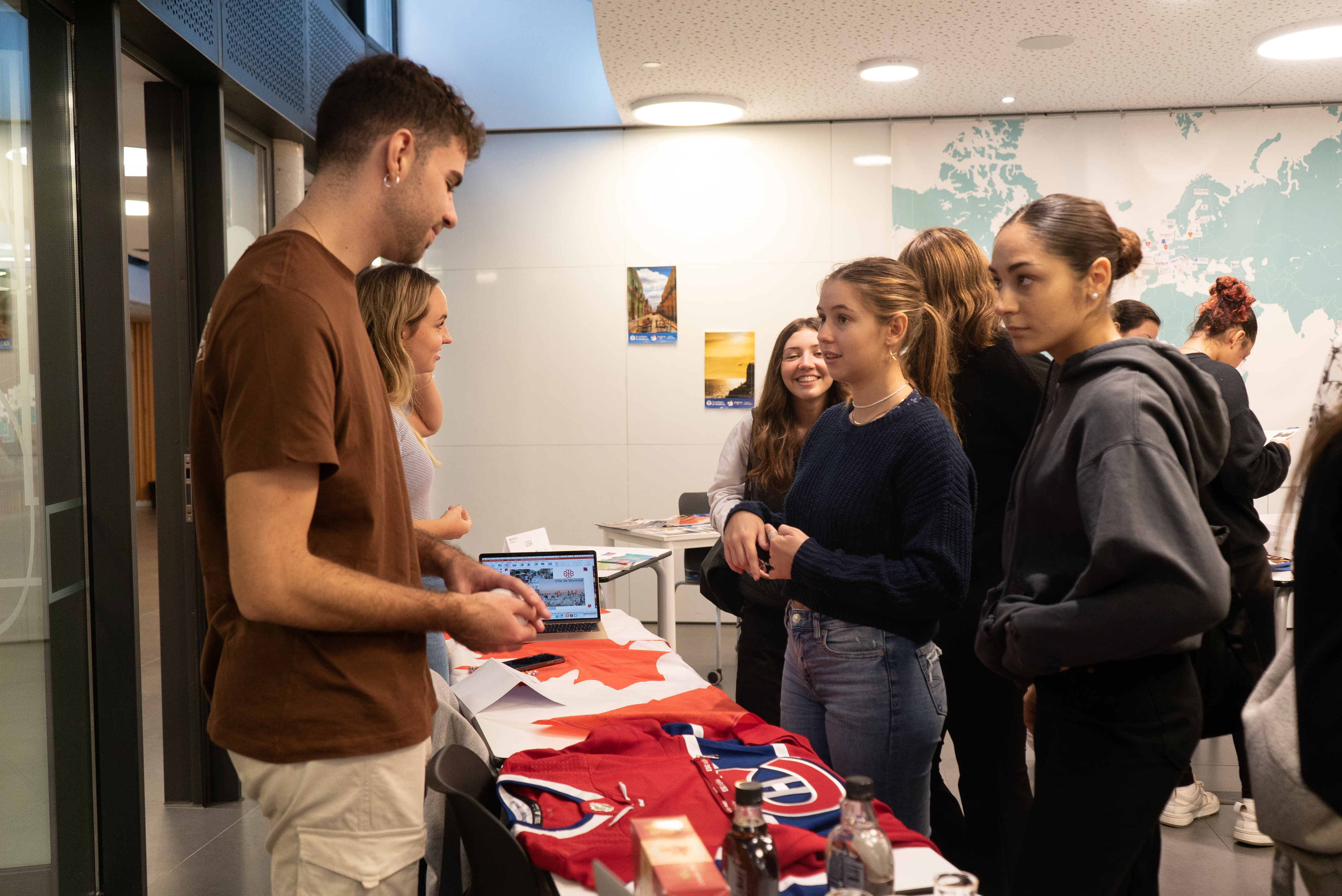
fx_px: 1268
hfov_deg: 55.8
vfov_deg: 38.9
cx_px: 671
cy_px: 448
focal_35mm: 34
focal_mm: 34
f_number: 4.5
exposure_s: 1/160
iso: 2000
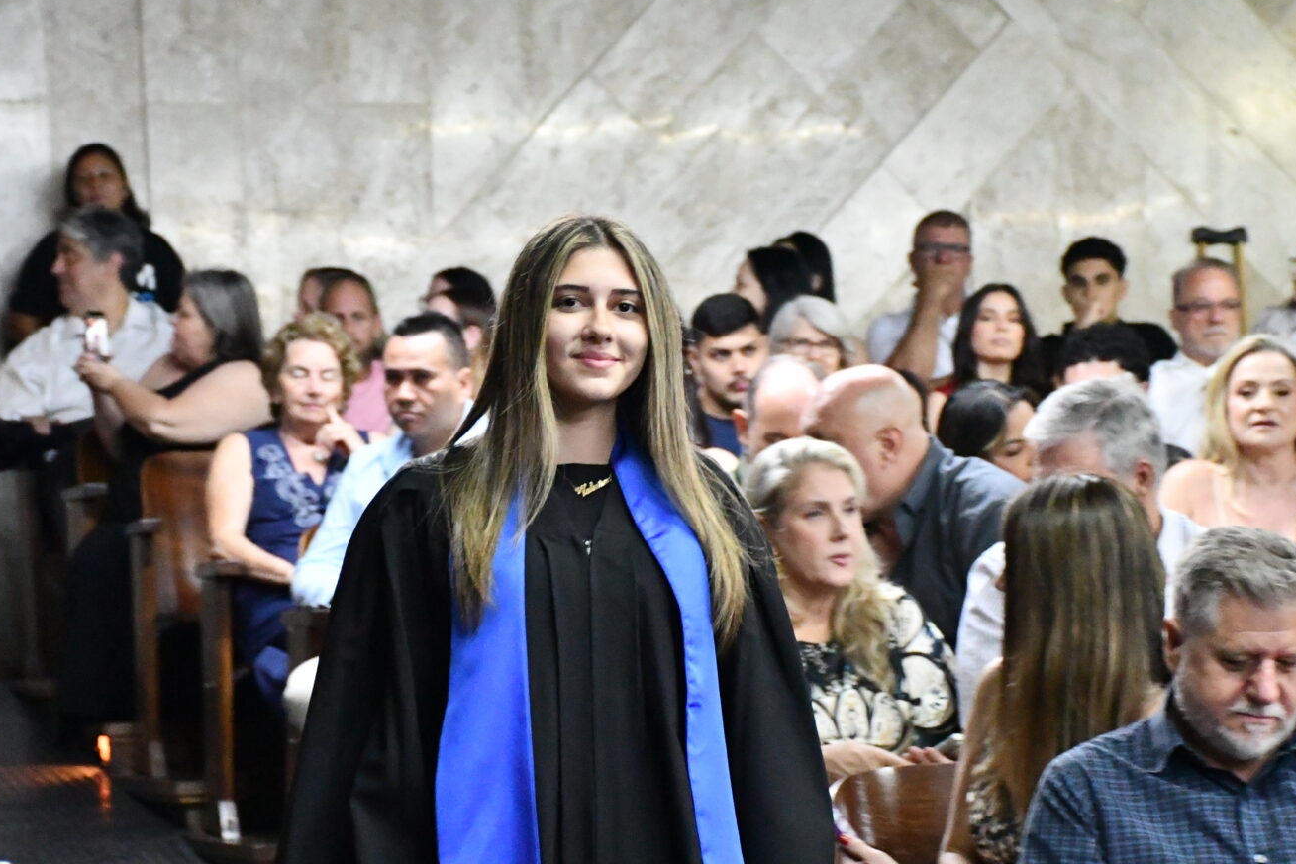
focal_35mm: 132
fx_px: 4752
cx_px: 622
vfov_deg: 10.4
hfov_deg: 15.5
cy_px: 619
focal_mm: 60
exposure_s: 1/60
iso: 12800
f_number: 5
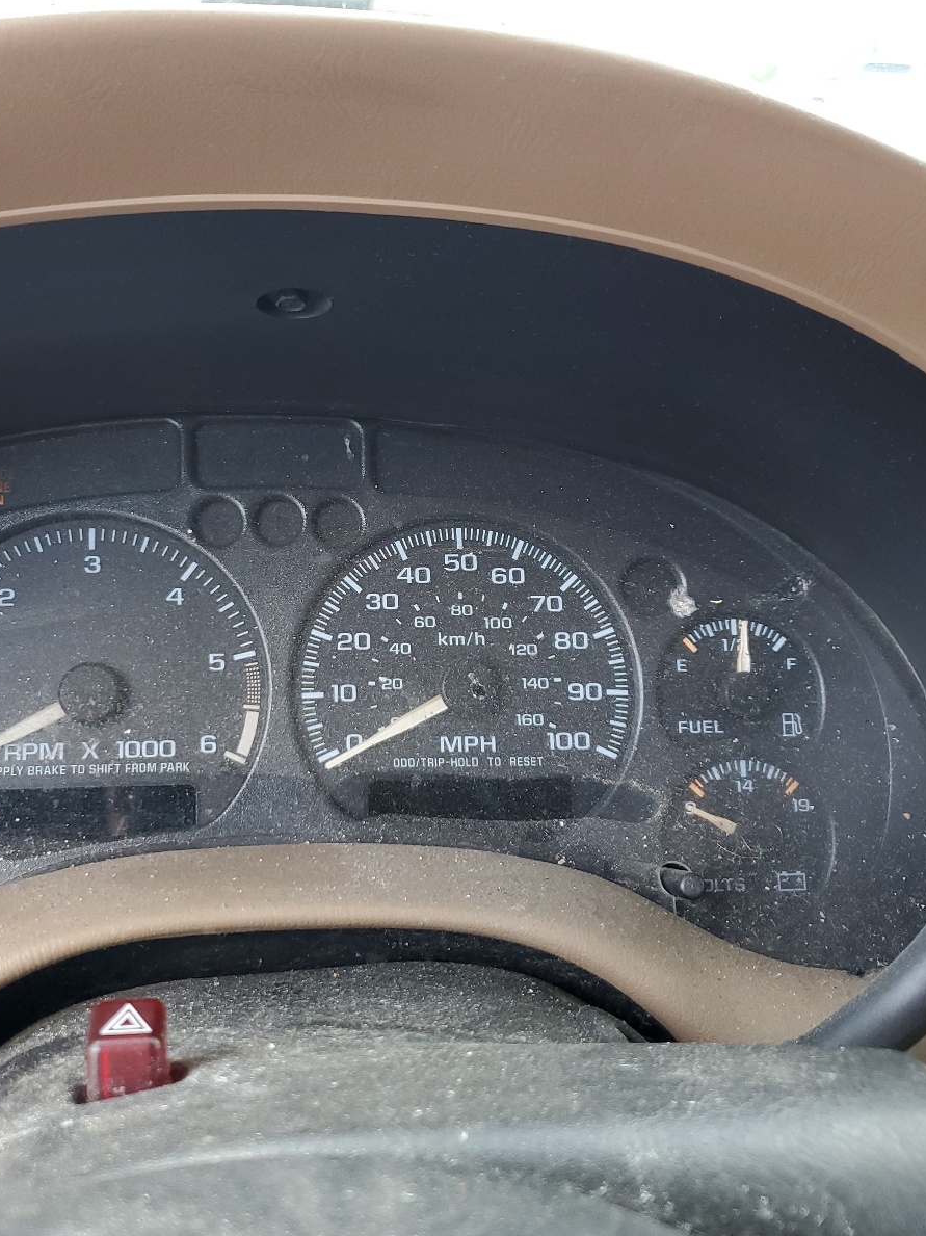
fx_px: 1249
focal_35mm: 35
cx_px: 334
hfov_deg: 40.3
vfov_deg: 52.6
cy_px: 621
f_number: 1.5
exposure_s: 1/120
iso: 71
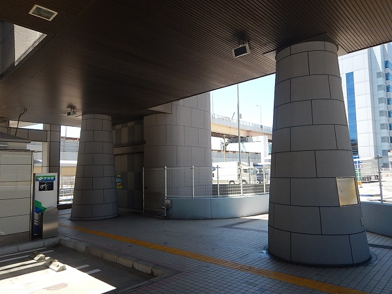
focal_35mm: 24
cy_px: 147
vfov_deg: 56.8
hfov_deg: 71.6
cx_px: 196
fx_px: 272
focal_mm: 4.3
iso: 125
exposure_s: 1/500
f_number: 2.8
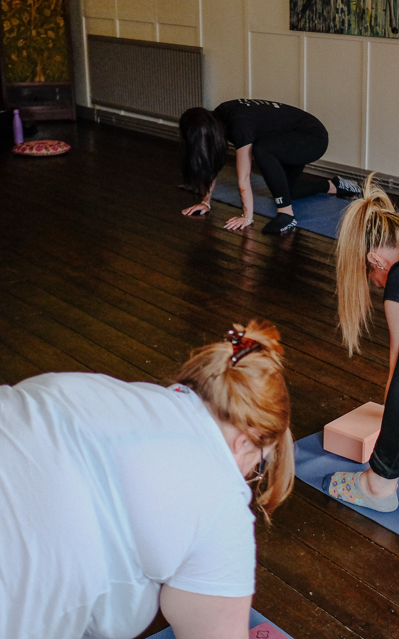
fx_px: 1009
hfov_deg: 21.9
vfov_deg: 35.1
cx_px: 349
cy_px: 293
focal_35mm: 58
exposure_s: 1/50
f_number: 2
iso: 1250
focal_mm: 23
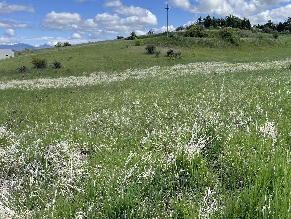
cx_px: 187
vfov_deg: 41.7
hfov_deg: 53.2
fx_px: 286
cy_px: 95
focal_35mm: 34
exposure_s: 1/2451
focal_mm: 4.2
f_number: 1.6
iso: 32
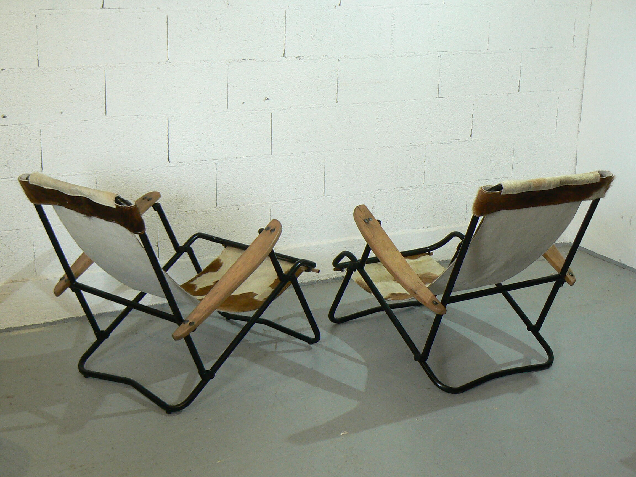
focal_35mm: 56
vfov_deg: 26.1
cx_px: 318
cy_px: 238
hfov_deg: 34.3
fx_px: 1029
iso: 160
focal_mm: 7.6
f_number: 2.8
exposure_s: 1/30
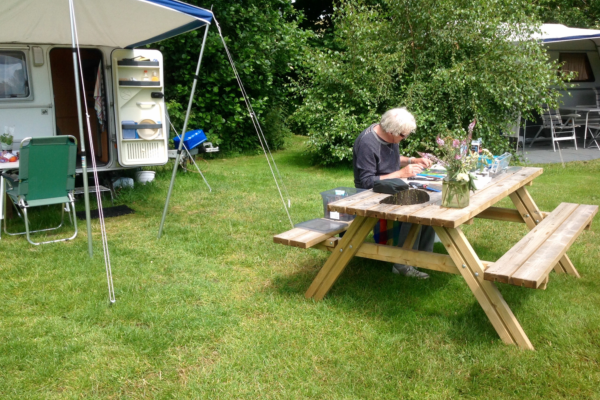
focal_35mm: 37
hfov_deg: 51.9
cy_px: 212
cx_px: 297
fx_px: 617
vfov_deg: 35.9
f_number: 2.4
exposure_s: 1/672
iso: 50
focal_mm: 4.28
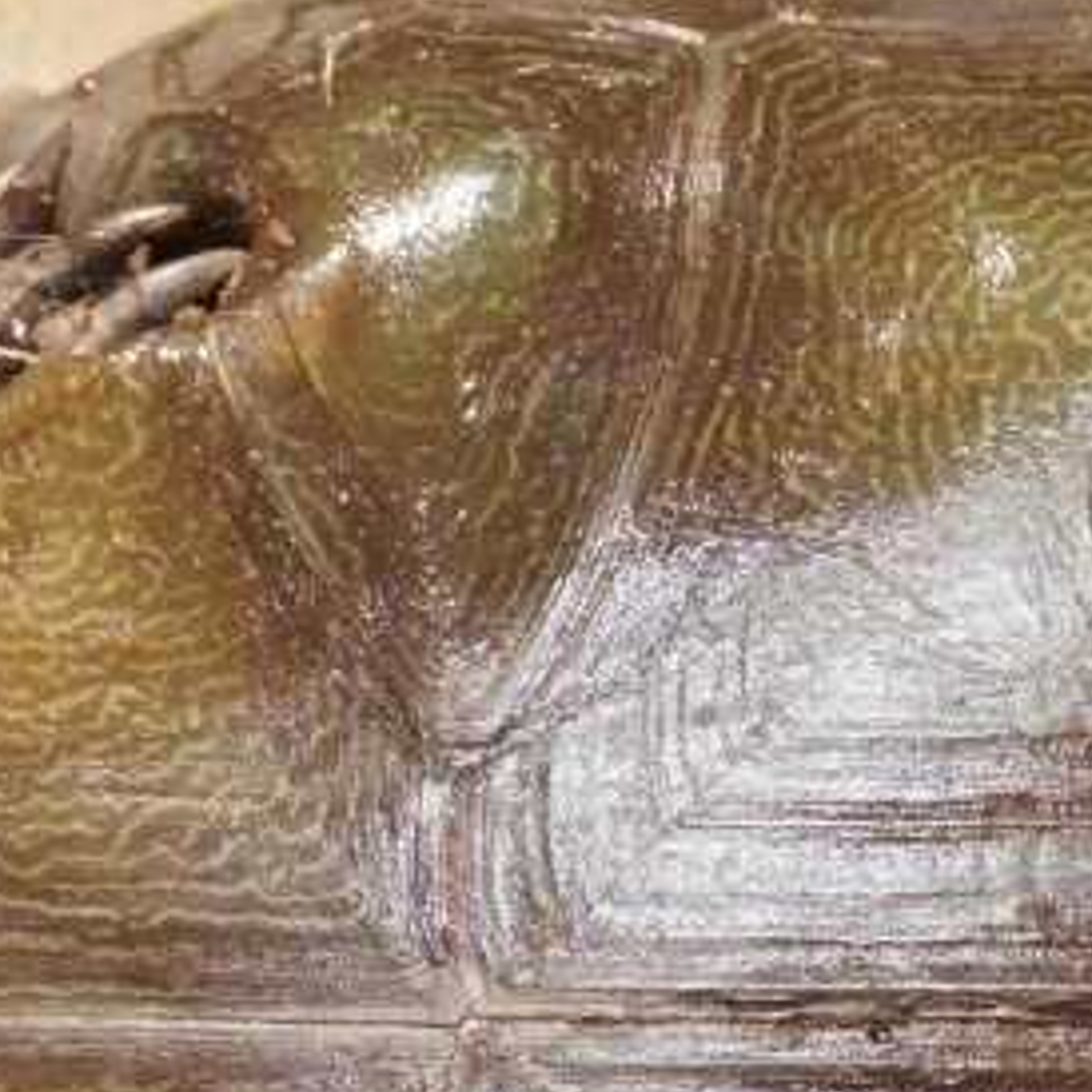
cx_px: 805
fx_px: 4621
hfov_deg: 13.4
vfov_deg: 13.3
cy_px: 1078
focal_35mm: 129
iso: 100
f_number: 8
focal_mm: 29
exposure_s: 1/100
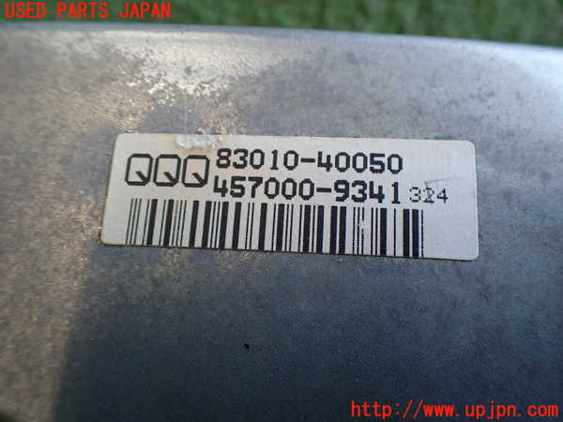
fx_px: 488
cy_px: 211
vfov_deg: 46.8
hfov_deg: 60.0
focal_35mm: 30
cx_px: 282
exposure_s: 1/125
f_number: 2.3
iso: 320
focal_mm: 5.4
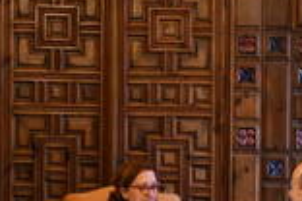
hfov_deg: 10.2
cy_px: 211
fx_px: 1694
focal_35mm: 202
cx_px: 245
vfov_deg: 6.8
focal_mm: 32
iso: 2000
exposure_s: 1/125
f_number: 4
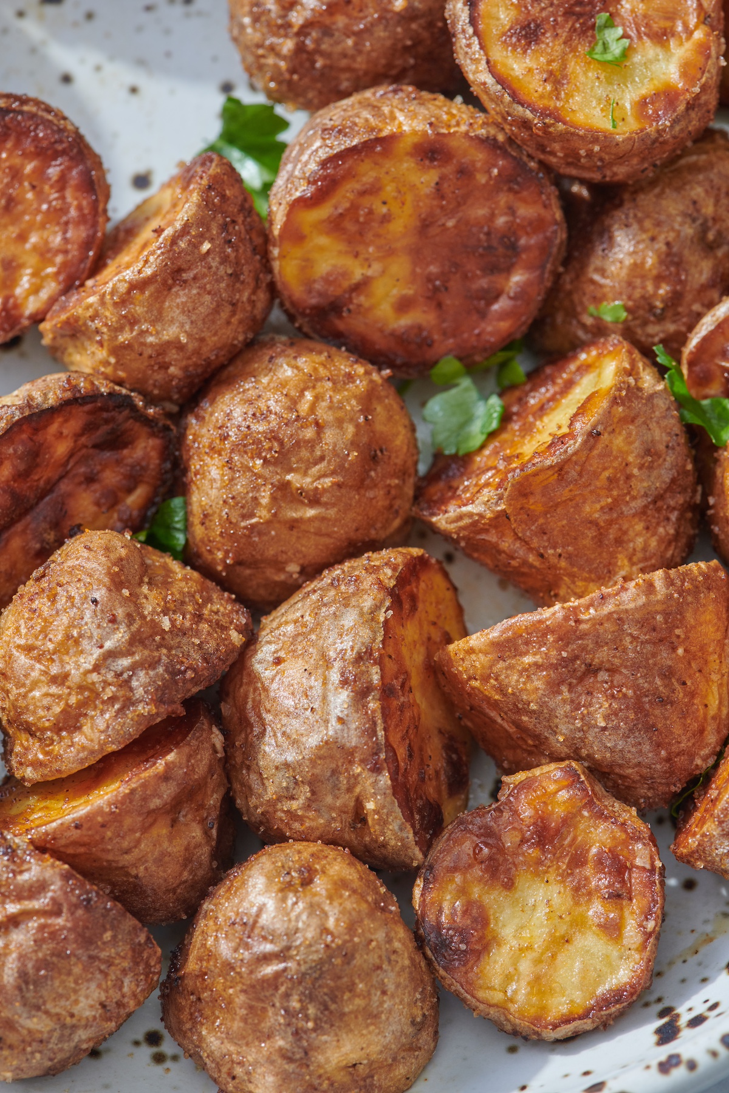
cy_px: 546
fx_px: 3189
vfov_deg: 19.5
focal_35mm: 105
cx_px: 364
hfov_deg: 13.0
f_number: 14
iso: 320
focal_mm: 105
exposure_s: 1/250
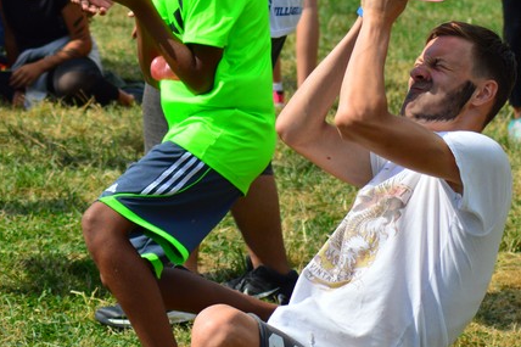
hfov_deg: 8.2
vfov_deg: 5.5
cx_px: 394
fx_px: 3631
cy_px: 23
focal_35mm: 251
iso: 200
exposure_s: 1/1600
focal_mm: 70
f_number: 5.6
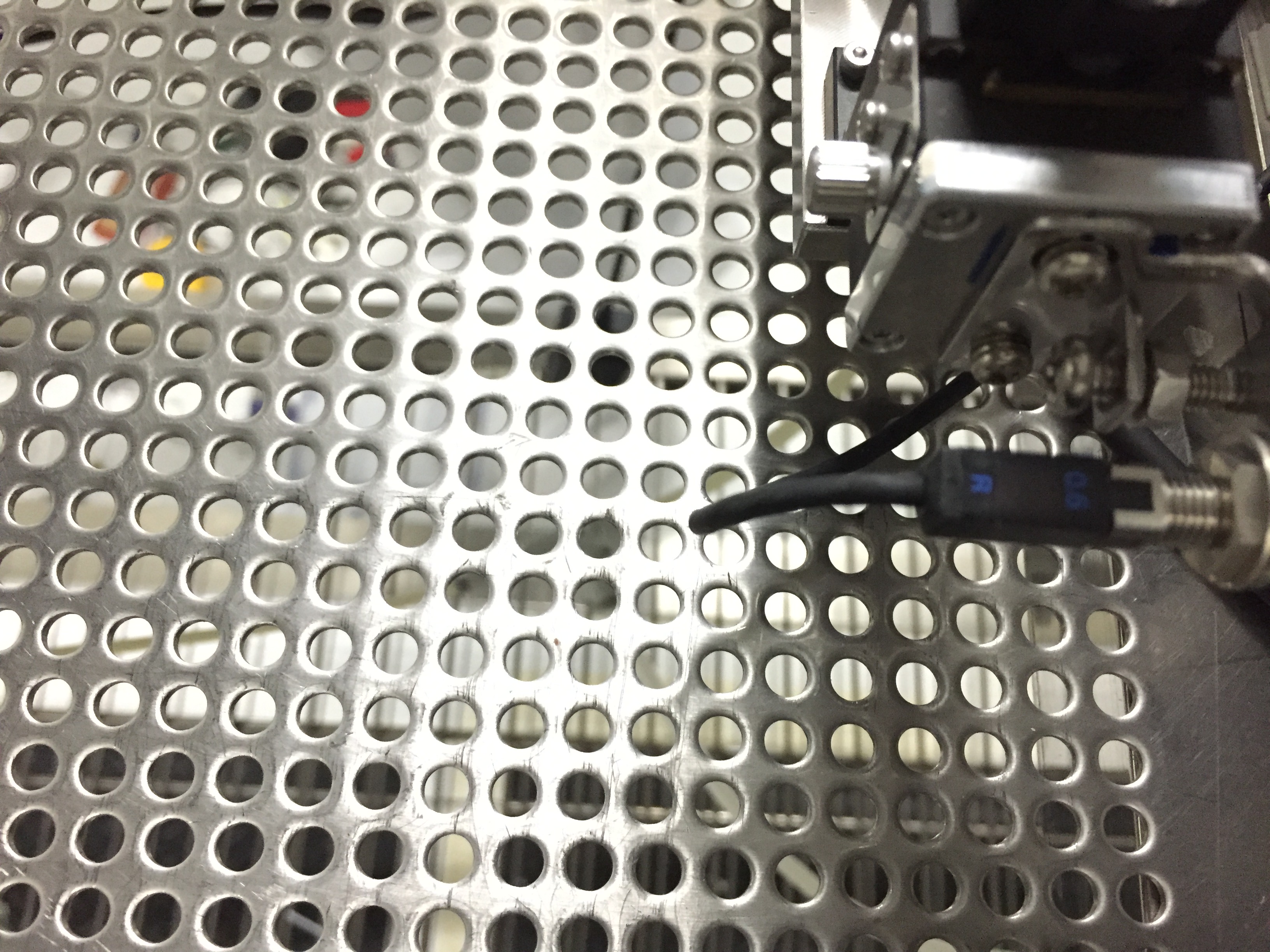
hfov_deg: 61.7
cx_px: 635
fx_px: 1064
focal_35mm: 29
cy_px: 476
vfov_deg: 48.2
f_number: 2.2
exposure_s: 1/17
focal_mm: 4.15
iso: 400
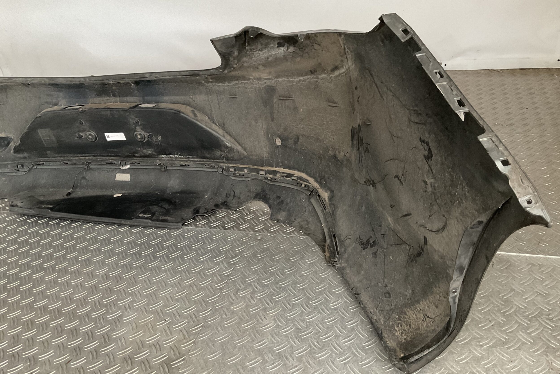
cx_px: 277
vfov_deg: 42.3
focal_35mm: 31
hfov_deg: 60.3
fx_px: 482
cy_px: 188
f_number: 1.8
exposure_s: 1/50
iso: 160
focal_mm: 3
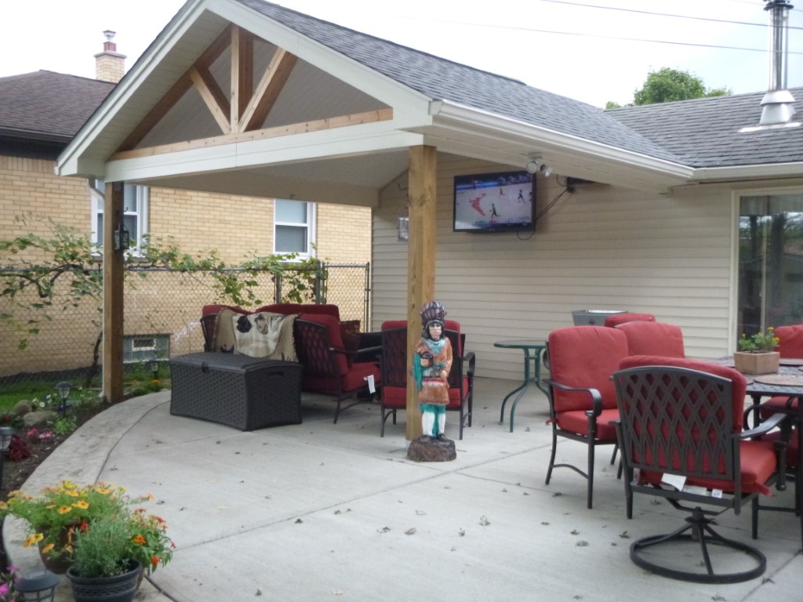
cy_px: 301
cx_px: 402
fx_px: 881
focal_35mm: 38
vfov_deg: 37.7
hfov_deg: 49.0
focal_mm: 6.8
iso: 500
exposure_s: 1/160
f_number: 4.5
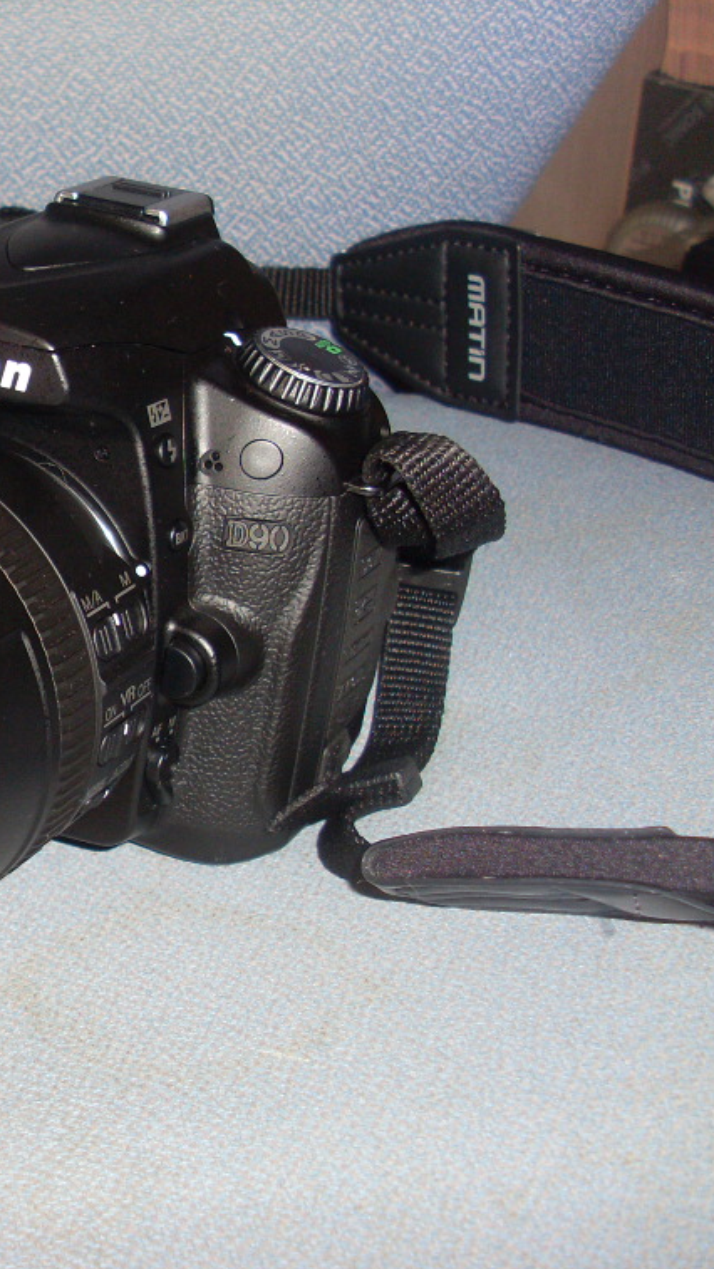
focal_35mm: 56
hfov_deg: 20.3
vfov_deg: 37.2
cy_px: 637
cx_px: -99
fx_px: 1884
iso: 100
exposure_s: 1/45
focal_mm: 6.3
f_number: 3
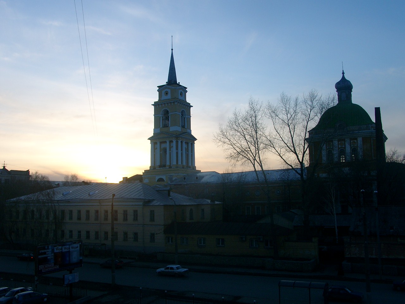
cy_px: 152
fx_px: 398
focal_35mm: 34
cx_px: 202
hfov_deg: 54.0
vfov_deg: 41.8
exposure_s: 1/157
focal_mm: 7.13
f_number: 4
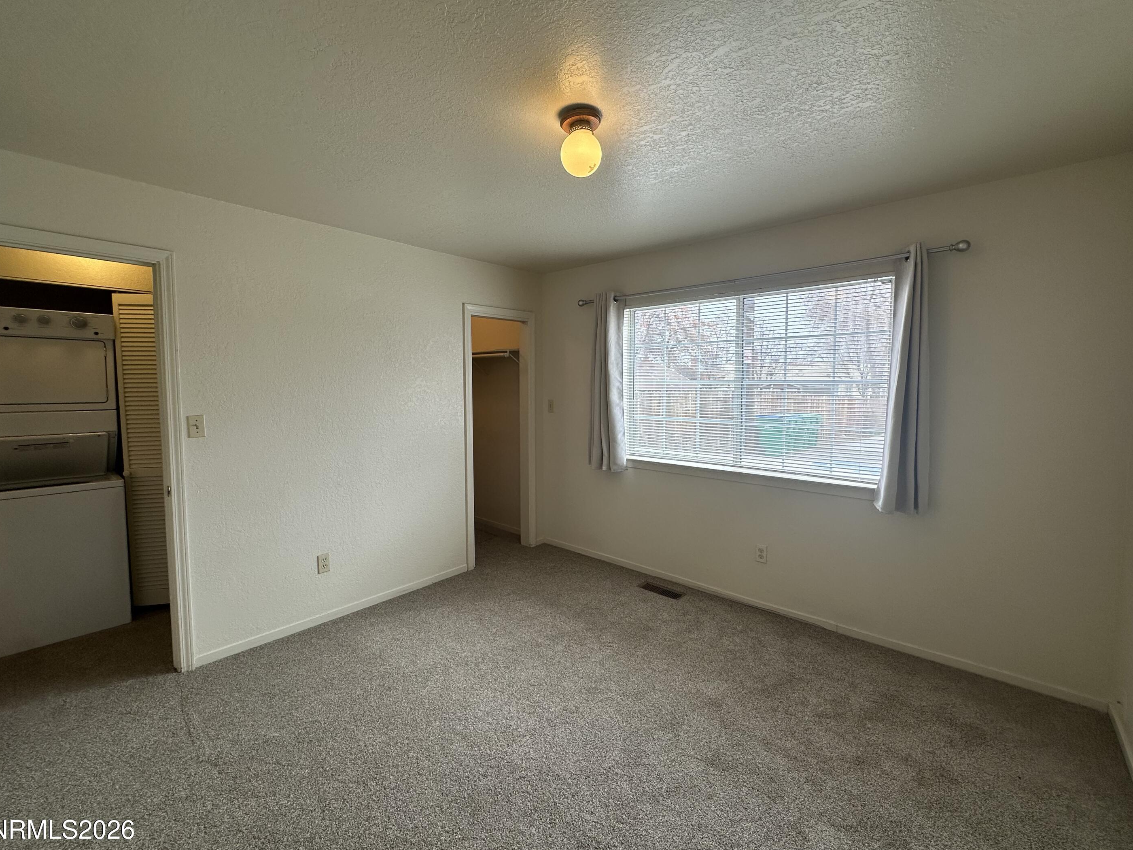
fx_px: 491
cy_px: 416
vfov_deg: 81.7
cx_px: 576
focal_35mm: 15
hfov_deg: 98.2
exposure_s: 1/130
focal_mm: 2.22
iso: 40
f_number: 2.2
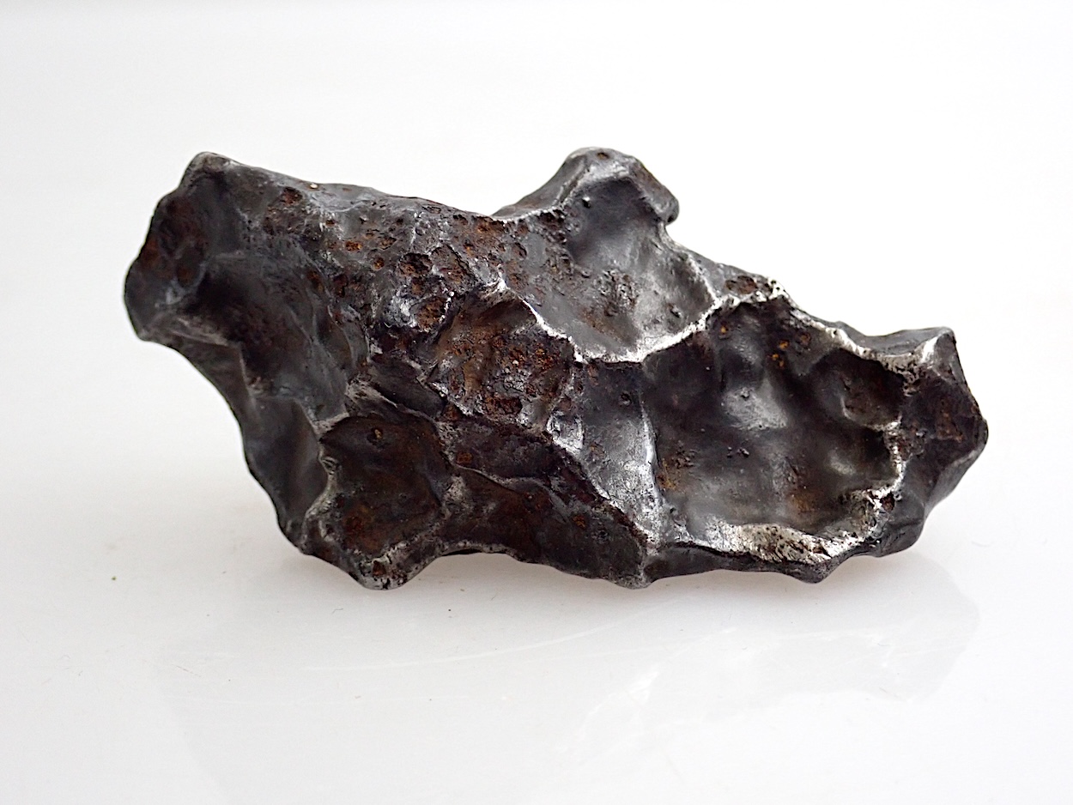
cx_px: 536
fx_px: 2542
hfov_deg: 23.8
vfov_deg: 18.0
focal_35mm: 82
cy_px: 402
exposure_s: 1/80
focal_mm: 14.62
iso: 640
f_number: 4.3
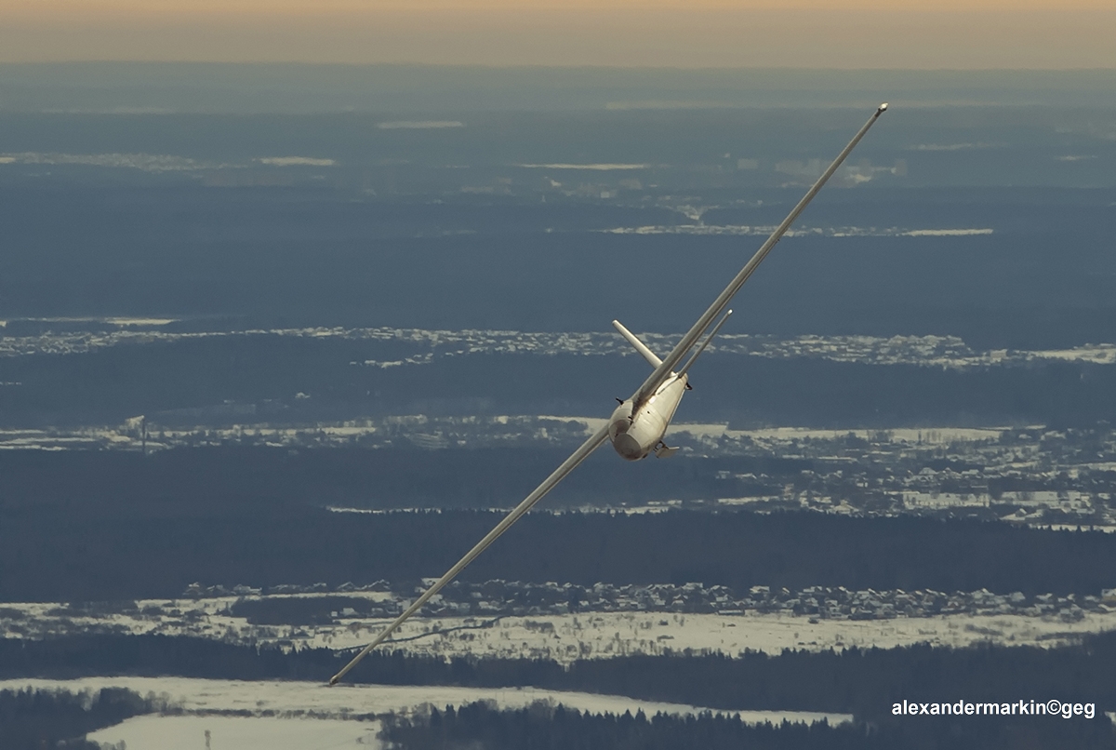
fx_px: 6214
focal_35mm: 200
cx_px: 558
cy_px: 375
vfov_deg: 6.9
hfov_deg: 10.3
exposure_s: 1/1000
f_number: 9
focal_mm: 200
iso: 800
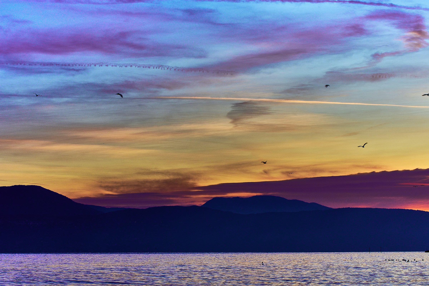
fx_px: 1251
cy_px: 143
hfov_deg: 19.5
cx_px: 214
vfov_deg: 13.0
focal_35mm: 105
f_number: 11
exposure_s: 1/30
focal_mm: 70
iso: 100
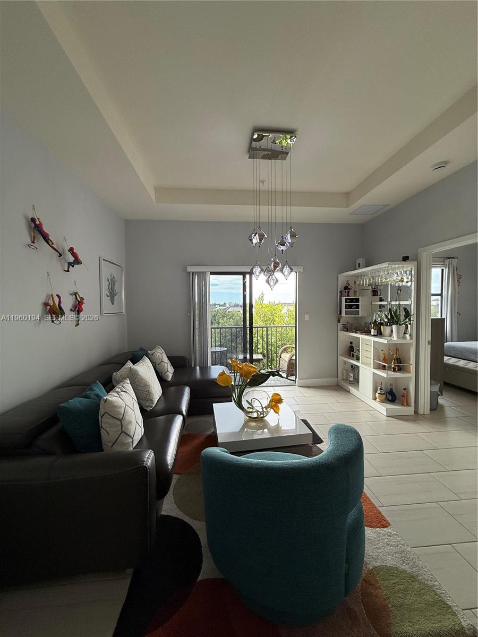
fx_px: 258
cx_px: 239
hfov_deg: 85.7
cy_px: 318
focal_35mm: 14
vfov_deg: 102.1
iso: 64
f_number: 2.2
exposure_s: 1/132
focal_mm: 2.22
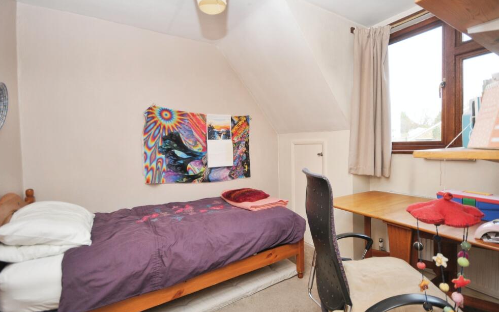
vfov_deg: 66.3
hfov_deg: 92.6
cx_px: 256
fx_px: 238
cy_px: 147
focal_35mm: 18
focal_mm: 11
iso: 200
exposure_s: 1/60
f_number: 5
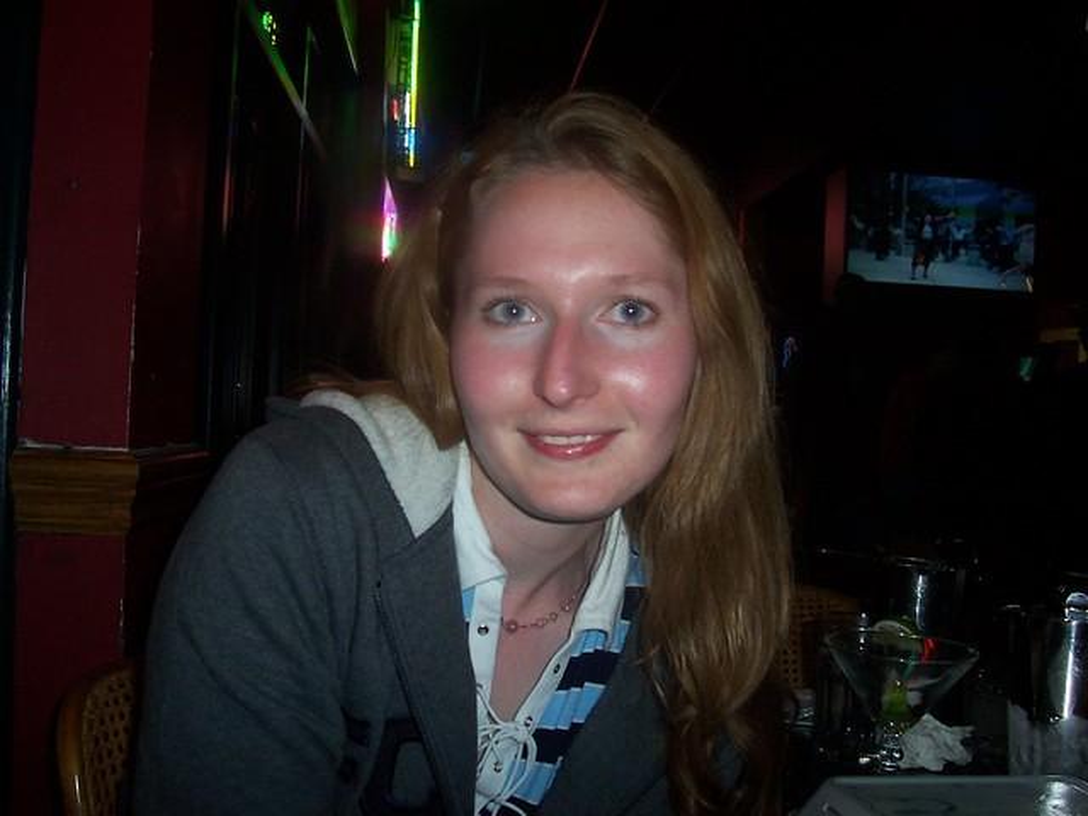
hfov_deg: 50.1
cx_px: 544
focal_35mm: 37
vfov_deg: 38.7
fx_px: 1163
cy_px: 408
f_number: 2.8
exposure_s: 1/60
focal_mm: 5.6
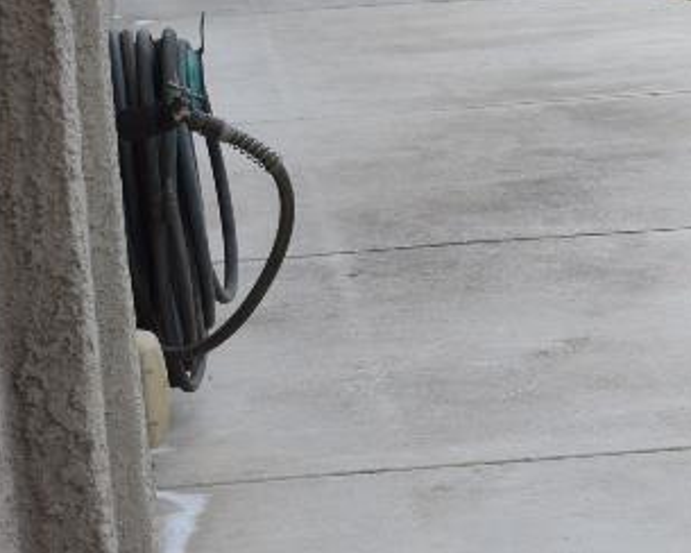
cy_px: 274
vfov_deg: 8.6
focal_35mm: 180
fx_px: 3681
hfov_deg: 9.9
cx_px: 1423
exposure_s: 1/250
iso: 360
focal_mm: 26
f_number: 8
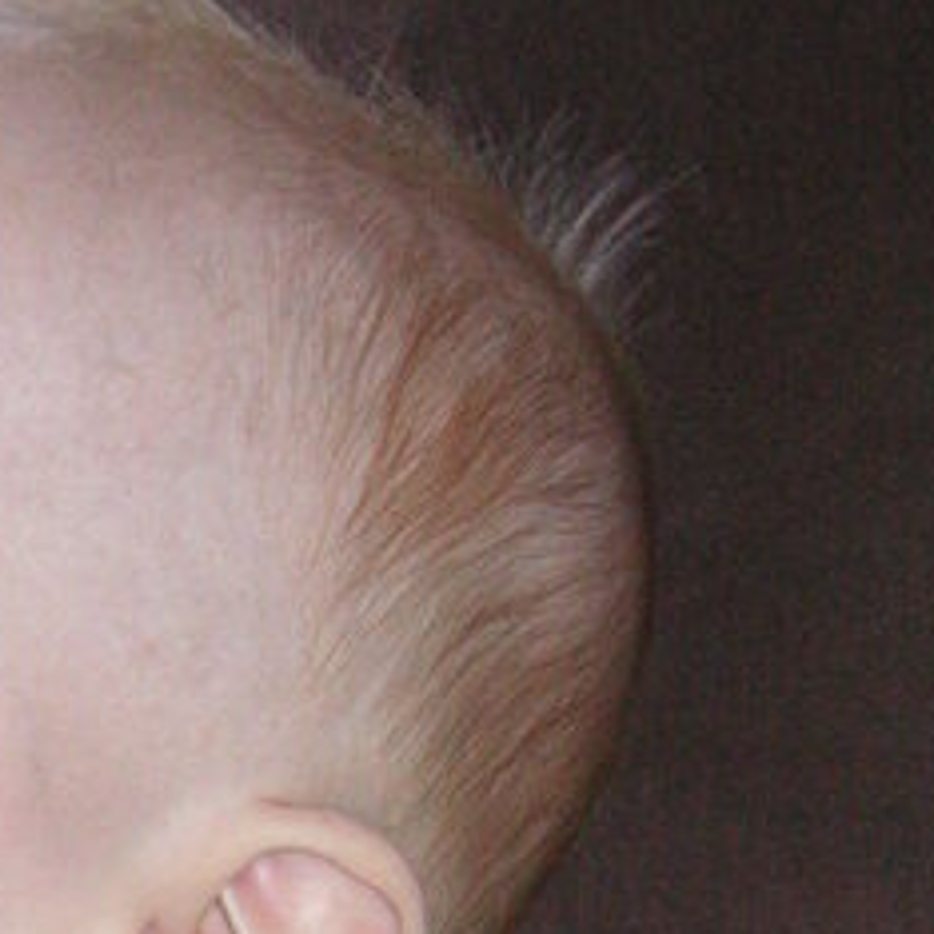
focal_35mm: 142
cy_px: 1209
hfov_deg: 12.0
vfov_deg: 12.0
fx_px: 4335
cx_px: -235
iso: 160
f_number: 3.3
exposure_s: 1/45
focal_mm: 7.8
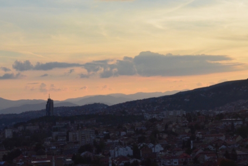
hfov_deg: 18.0
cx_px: 209
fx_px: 772
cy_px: 65
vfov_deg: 12.2
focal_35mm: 112
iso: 800
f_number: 13
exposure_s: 1/250
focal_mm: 34
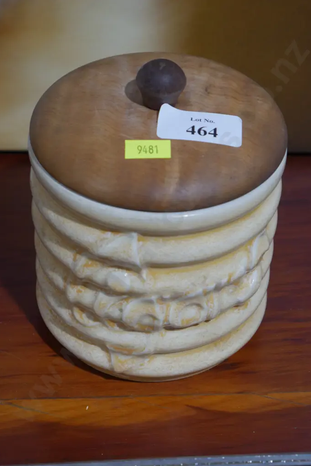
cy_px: 233
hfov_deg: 15.5
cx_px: 161
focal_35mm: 88
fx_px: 1140
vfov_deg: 23.1
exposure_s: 1/100
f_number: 5.6
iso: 1000
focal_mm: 42
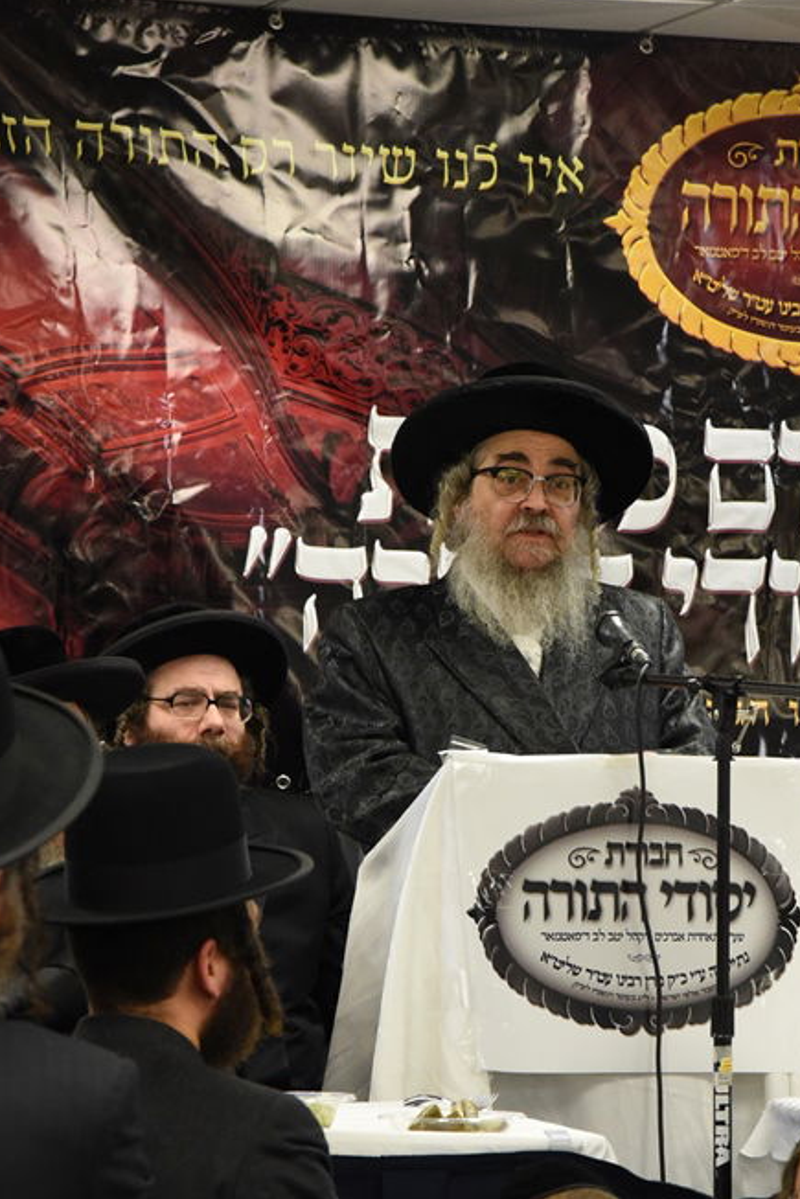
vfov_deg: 13.3
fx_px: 5130
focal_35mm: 154
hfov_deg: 8.9
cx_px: 511
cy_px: 772
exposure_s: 1/250
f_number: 6.3
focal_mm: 98
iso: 5600
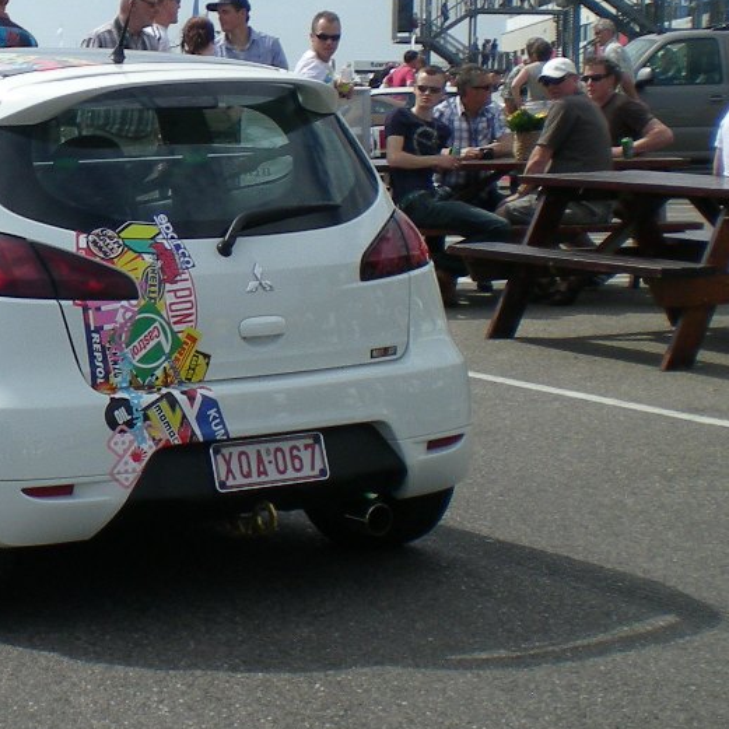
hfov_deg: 17.2
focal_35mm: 99
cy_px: 274
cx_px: -10
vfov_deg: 17.5
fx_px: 2359
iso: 50
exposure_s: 1/520
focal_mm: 6.3
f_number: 4.6
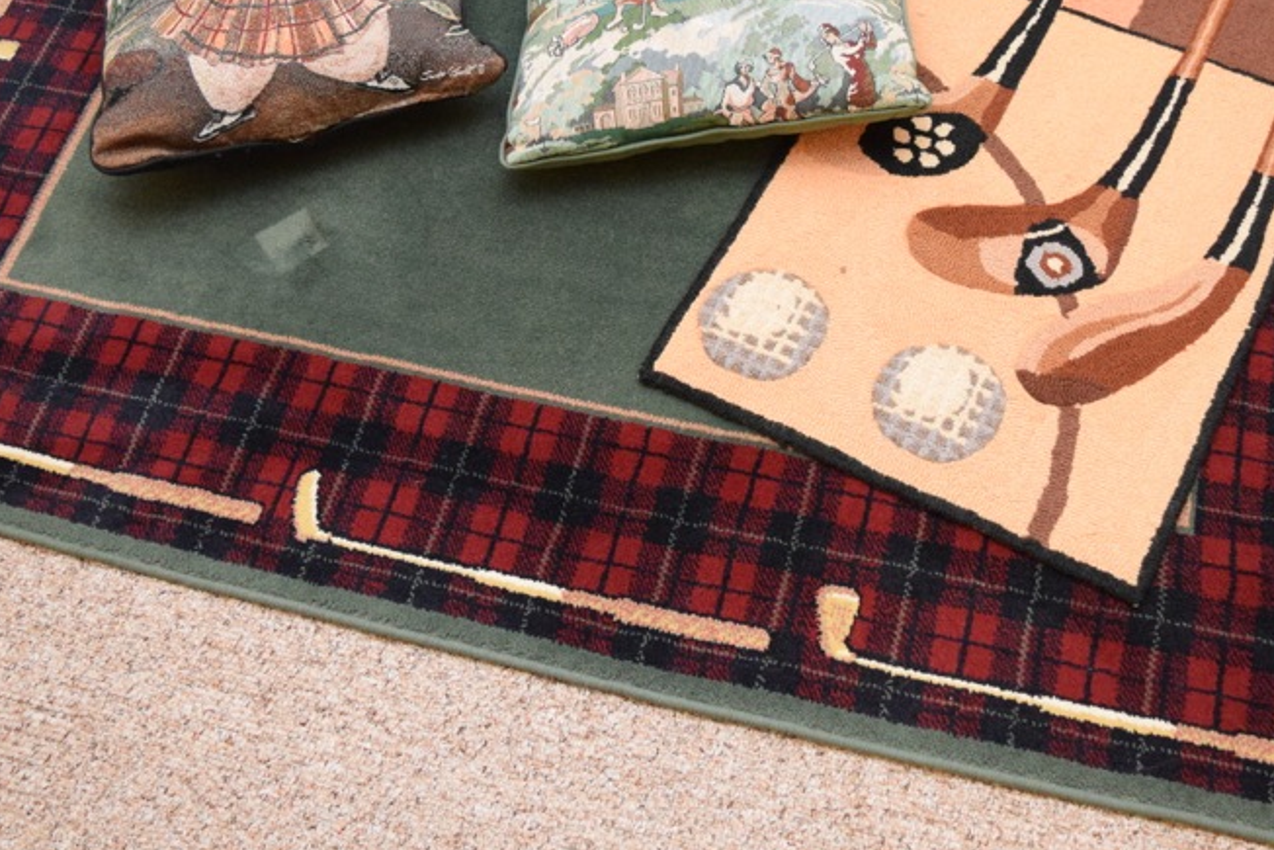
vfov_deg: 29.0
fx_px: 1628
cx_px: 690
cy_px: 253
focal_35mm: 46
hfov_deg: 42.7
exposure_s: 1/60
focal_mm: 20
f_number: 3.8
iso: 3200
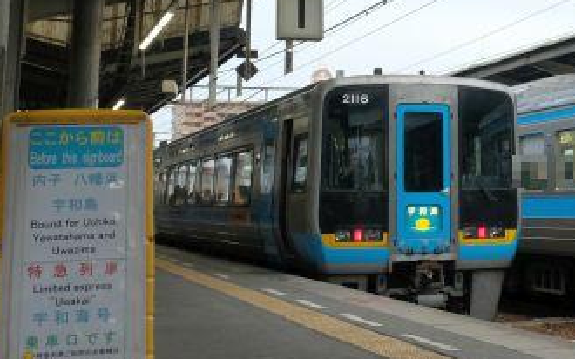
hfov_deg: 26.3
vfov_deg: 16.7
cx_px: 549
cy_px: -54
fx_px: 1175
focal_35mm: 75
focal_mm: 18
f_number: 9
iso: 2000
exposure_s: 1/60
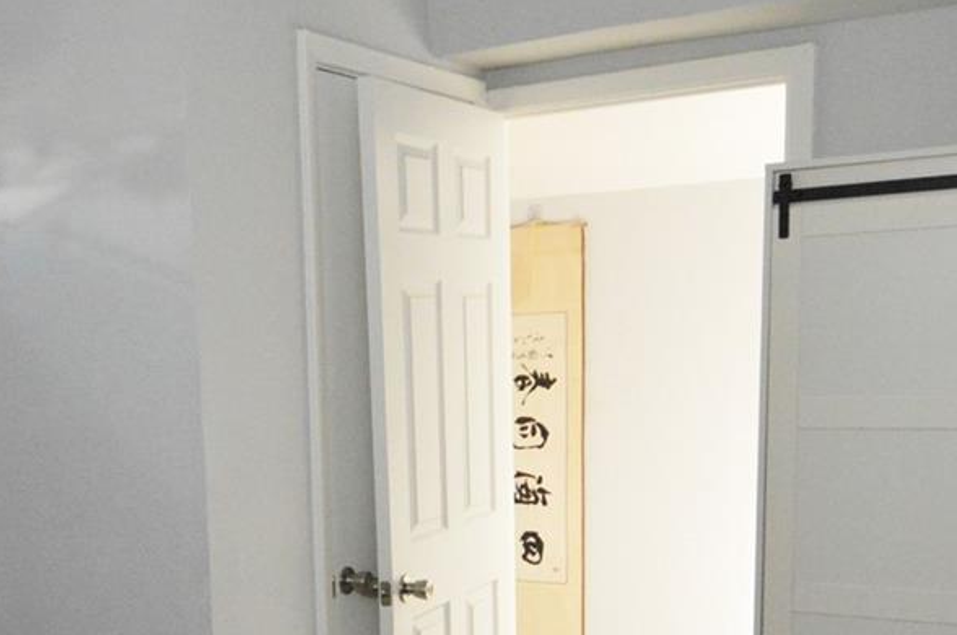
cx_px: 306
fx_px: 1300
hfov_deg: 39.8
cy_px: 602
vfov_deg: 26.3
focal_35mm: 49
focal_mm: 12
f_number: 4
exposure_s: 1/60
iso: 3200
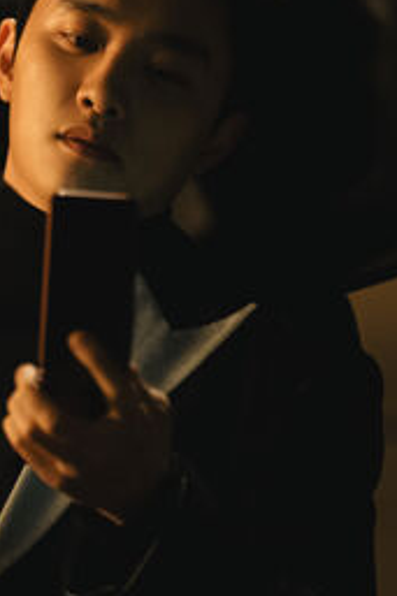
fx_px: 5797
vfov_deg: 5.9
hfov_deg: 3.9
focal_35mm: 350
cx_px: 158
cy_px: 195
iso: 3200
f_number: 2.8
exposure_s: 1/80
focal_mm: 200
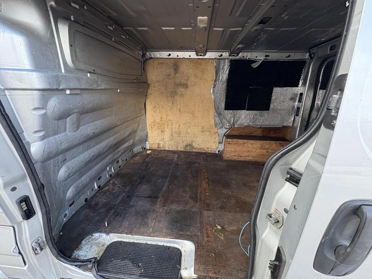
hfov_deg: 102.1
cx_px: 186
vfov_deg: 85.7
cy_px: 140
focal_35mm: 14
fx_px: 150
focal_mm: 2.22
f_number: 2.2
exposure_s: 1/78
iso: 250
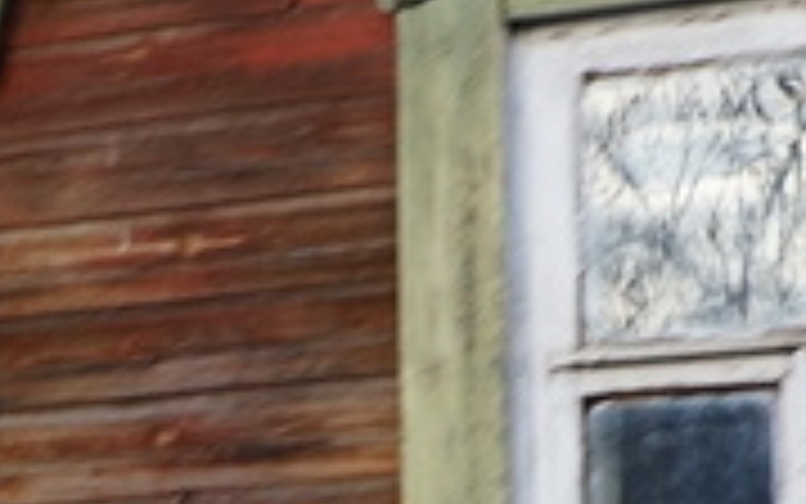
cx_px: 414
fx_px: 3186
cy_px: 587
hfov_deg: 14.4
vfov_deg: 9.0
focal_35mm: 145
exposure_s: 1/200
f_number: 8
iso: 400
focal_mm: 20
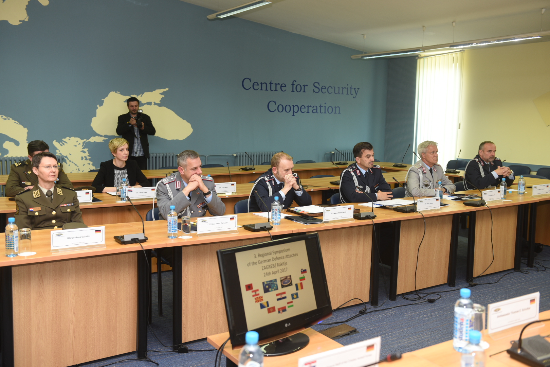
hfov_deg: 54.4
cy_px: 184
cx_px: 275
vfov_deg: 37.9
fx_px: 535
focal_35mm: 35
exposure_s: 1/60
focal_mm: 35
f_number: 4
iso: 400
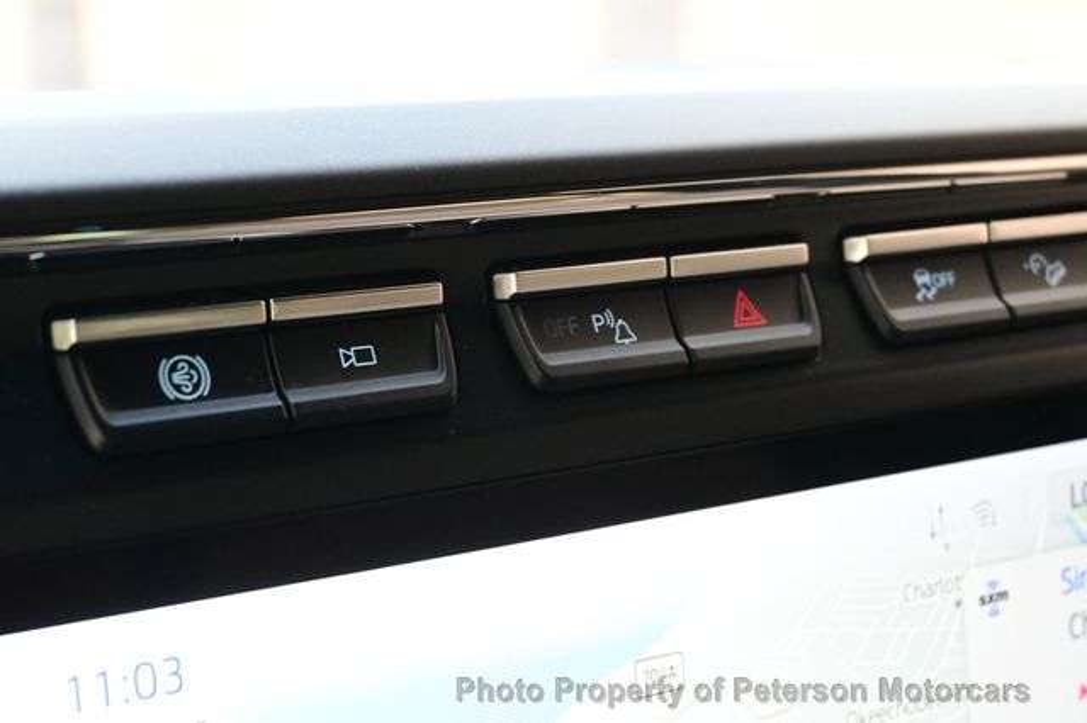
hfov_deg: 32.6
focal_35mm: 62
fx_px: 1856
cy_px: 362
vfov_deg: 22.1
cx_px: 544
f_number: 5.6
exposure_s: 1/60
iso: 1800
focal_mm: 41
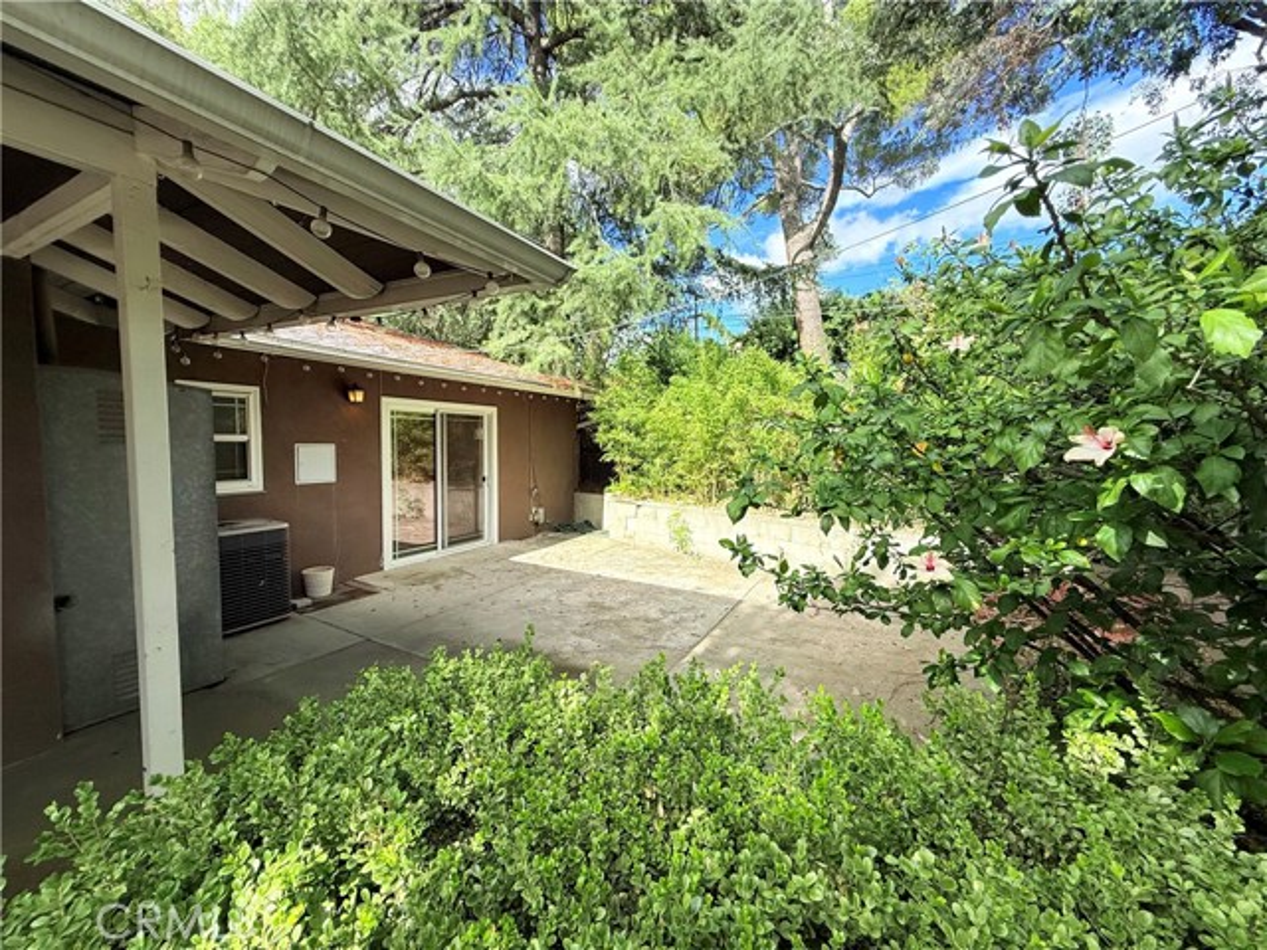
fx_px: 512
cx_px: 634
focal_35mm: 14
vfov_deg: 85.7
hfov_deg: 102.1
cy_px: 475
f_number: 2.2
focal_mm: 2.22
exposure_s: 1/734
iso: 50
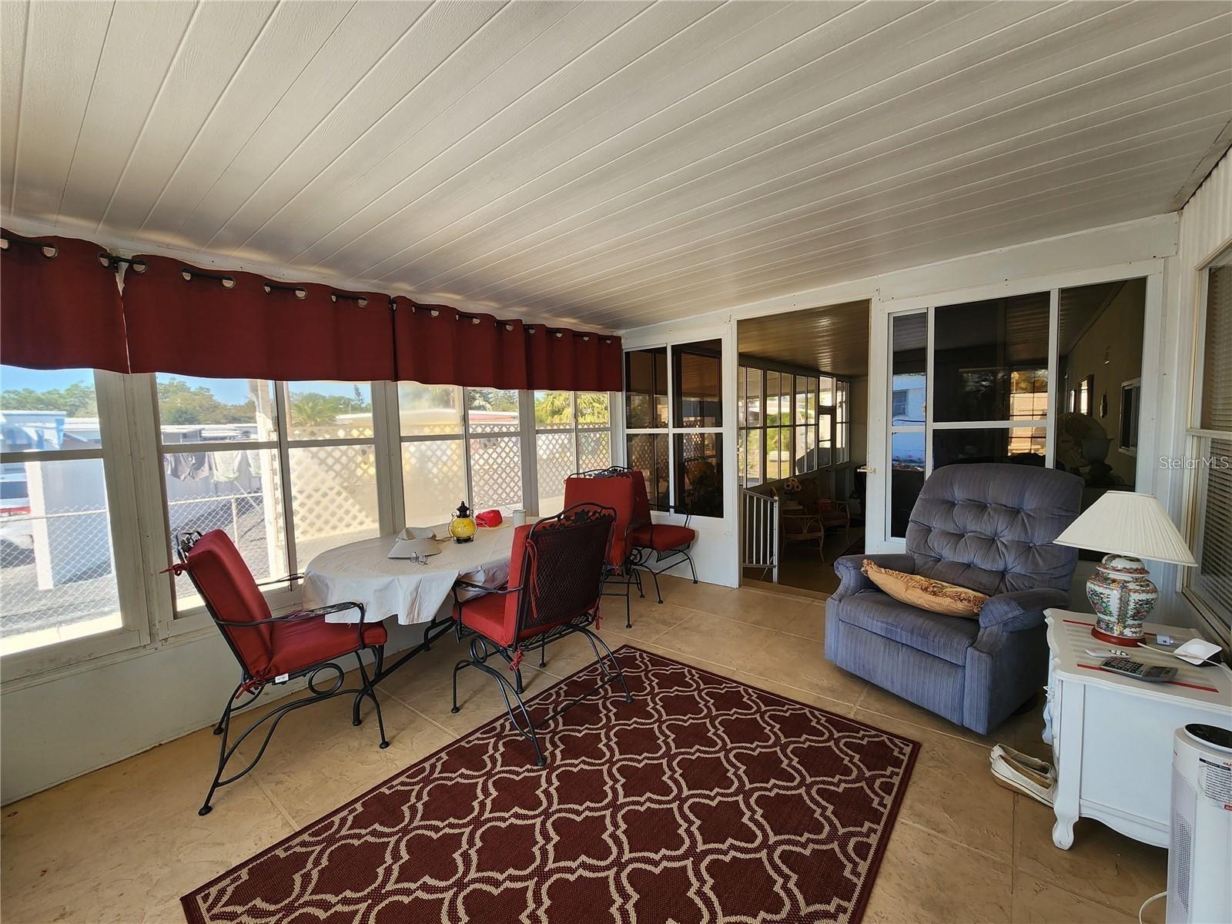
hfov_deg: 106.2
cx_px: 616
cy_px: 462
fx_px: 463
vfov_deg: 89.9
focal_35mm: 13
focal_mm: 2.2
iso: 50
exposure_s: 1/60
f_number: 2.2
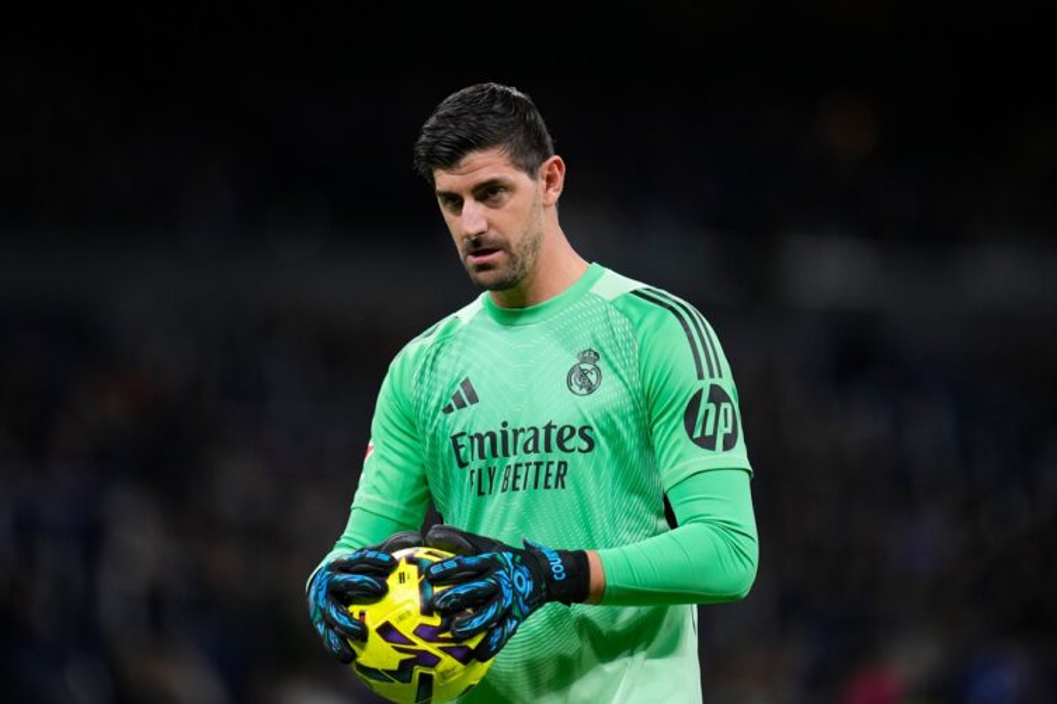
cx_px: 535
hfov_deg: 5.1
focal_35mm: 408
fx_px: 11978
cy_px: 356
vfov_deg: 3.4
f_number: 2.8
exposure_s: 1/2000
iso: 2000
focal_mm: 400
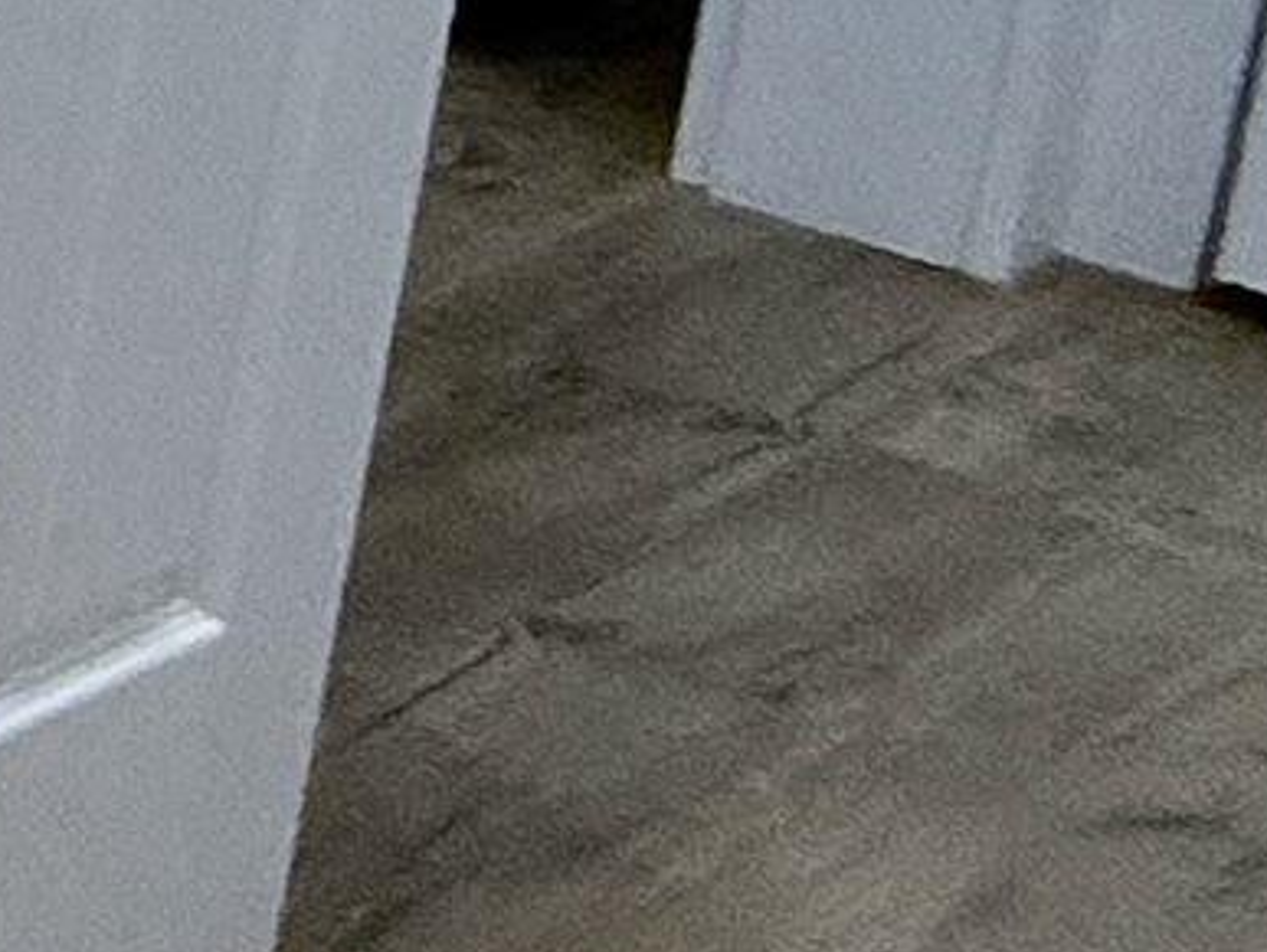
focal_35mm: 111
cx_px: -3398
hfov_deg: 9.0
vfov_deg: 11.7
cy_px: -1053
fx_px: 4067
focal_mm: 2.22
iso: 125
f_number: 2.2
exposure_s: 1/120
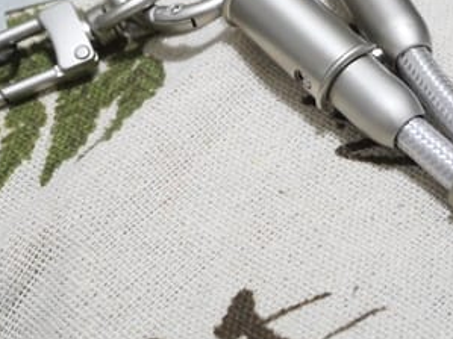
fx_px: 1517
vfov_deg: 12.6
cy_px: -29
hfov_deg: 17.0
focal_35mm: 116
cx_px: 272
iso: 2000
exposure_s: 1/60
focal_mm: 26
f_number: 5.3
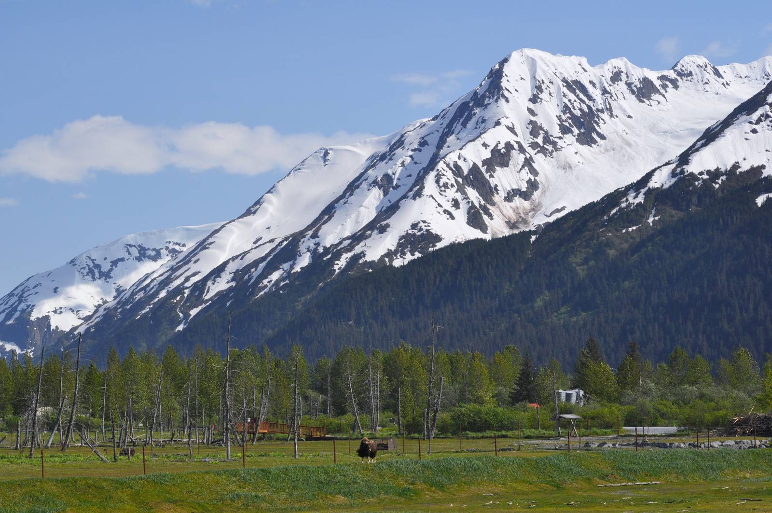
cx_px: 386
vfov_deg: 13.0
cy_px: 256
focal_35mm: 105
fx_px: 2249
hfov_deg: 19.5
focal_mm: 70
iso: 400
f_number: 7.1
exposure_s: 1/2000
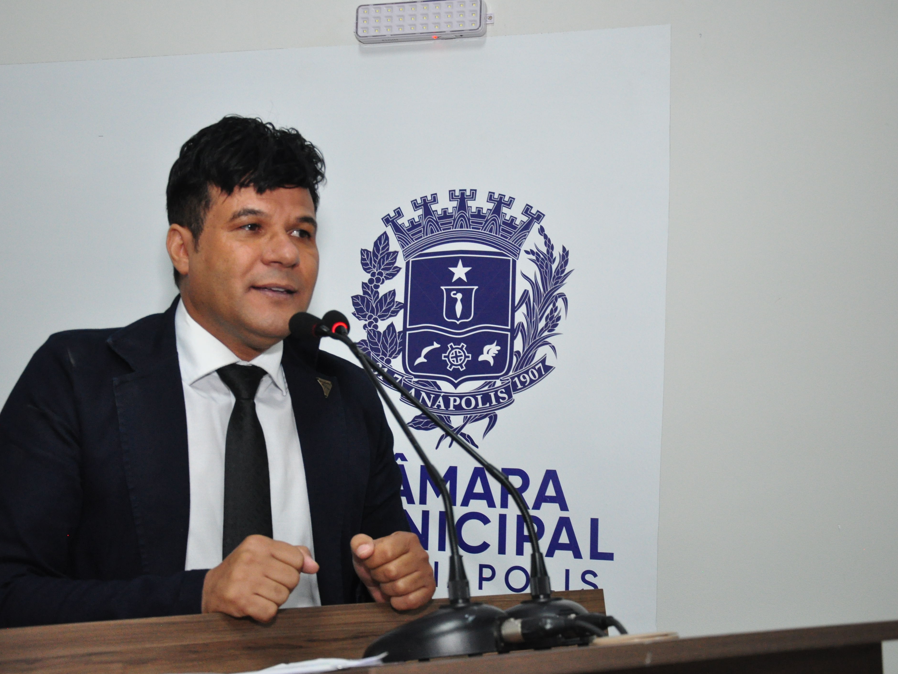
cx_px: 402
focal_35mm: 66
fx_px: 1712
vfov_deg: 22.3
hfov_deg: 29.4
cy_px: 334
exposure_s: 1/80
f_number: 5
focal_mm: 40
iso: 1250
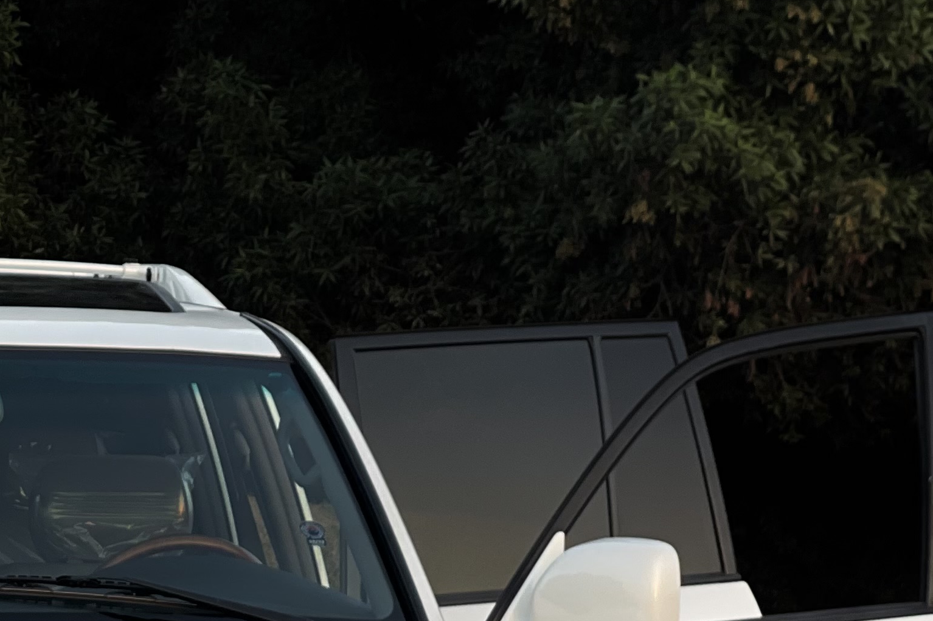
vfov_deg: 7.7
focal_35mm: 175
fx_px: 4534
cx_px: -69
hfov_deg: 11.6
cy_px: 910
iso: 32
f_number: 2.2
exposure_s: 1/121
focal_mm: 7.5
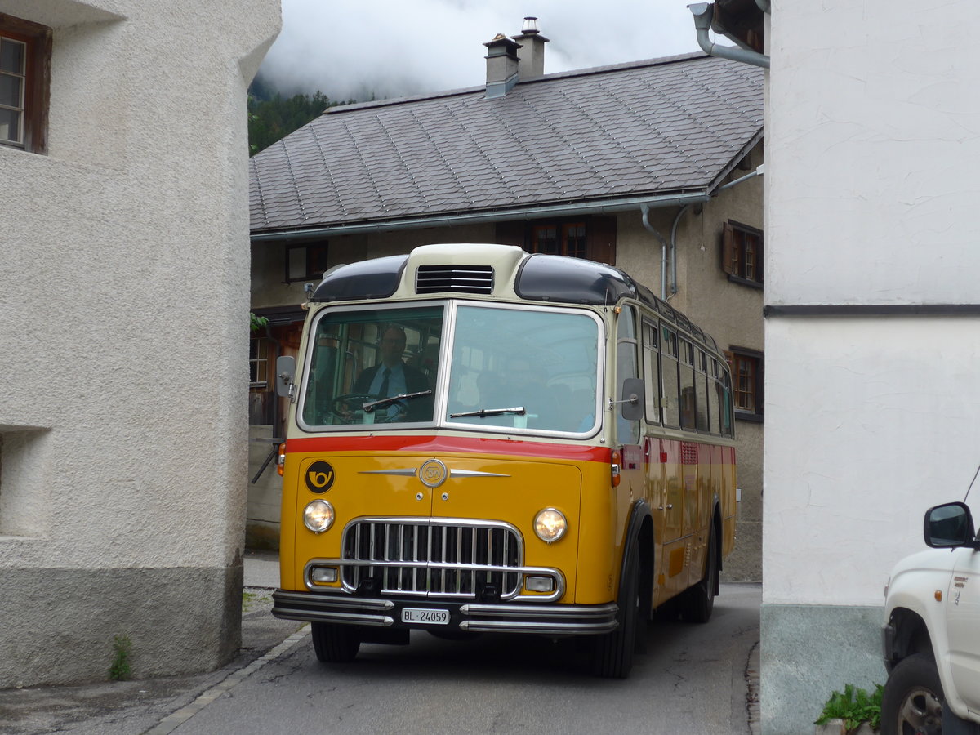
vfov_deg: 22.3
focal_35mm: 66
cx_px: 490
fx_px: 1869
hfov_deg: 29.4
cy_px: 368
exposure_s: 1/400
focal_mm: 13.4
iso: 80
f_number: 3.9
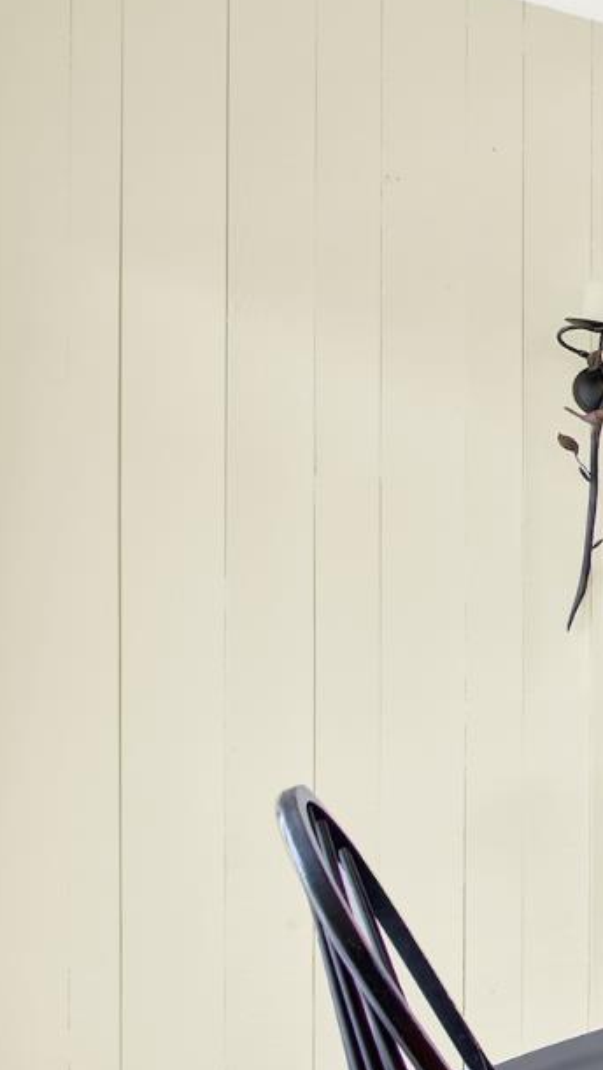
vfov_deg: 55.2
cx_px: 1246
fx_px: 1023
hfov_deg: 18.5
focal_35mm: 36
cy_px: 583
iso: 100
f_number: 14
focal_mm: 14
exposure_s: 1
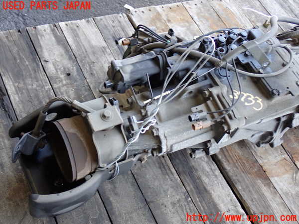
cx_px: 150
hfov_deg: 40.4
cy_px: 112
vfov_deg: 30.9
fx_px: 406
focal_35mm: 47
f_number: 3.1
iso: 250
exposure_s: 1/50
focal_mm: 8.4
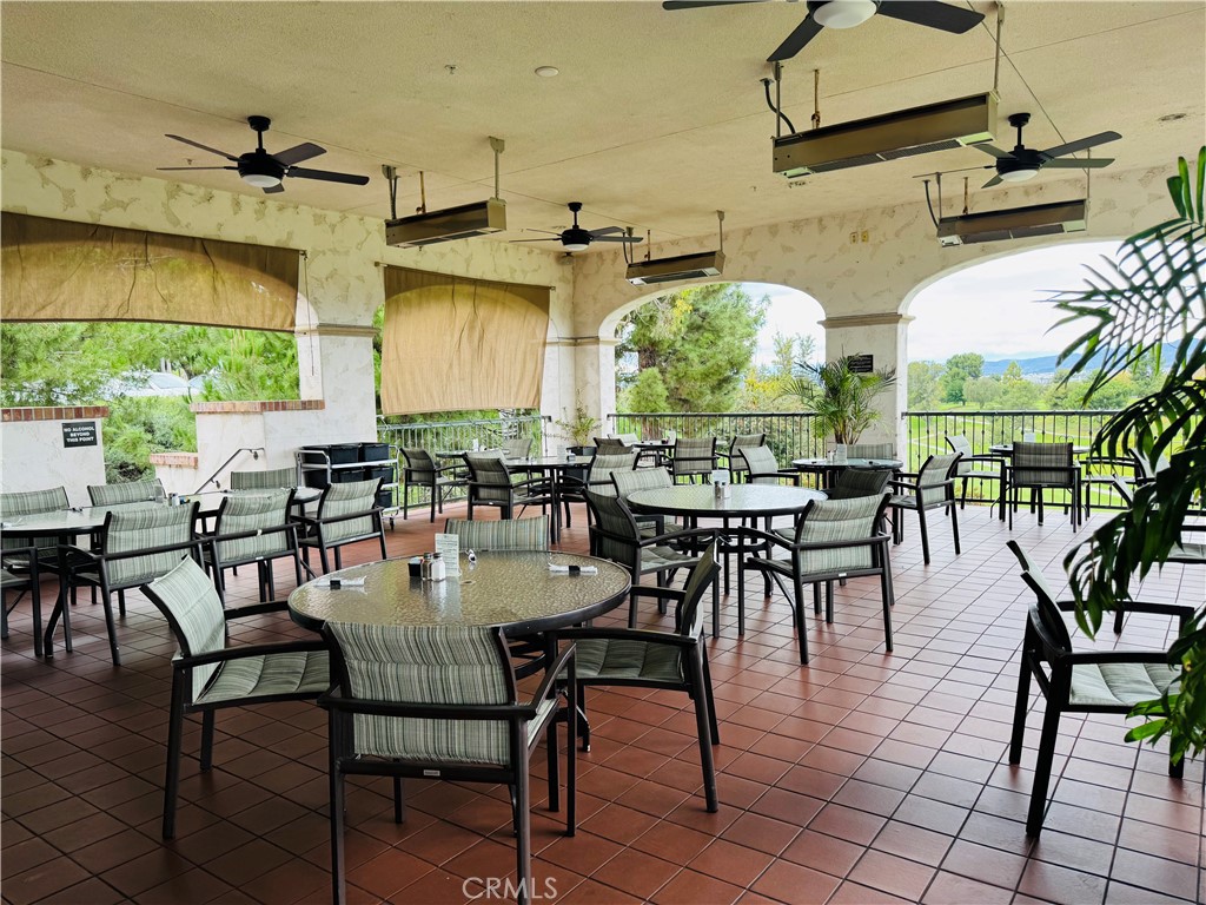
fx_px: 836
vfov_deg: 56.8
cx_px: 603
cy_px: 452
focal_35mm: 24
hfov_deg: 71.6
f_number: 1.78
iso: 50
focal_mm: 6.76
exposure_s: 1/128
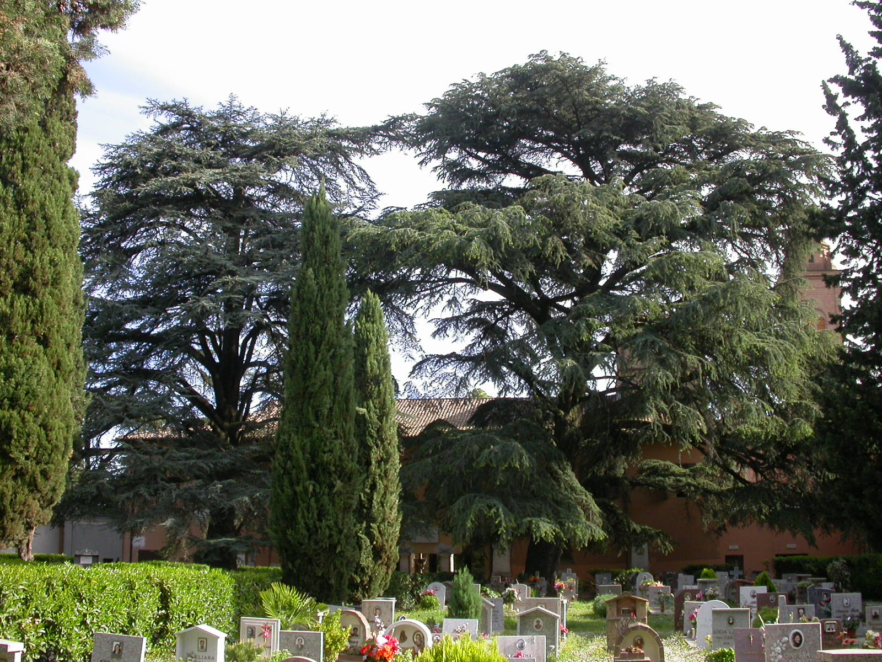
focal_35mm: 38
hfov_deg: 49.0
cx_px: 441
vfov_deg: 37.7
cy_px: 331
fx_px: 968
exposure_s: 1/170
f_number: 6
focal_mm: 7.85
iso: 100
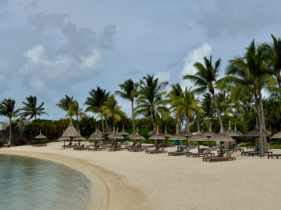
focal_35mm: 48
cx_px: 140
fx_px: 390
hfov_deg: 39.7
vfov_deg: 30.3
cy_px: 105
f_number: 1.78
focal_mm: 6.76
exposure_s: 1/9009
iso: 64
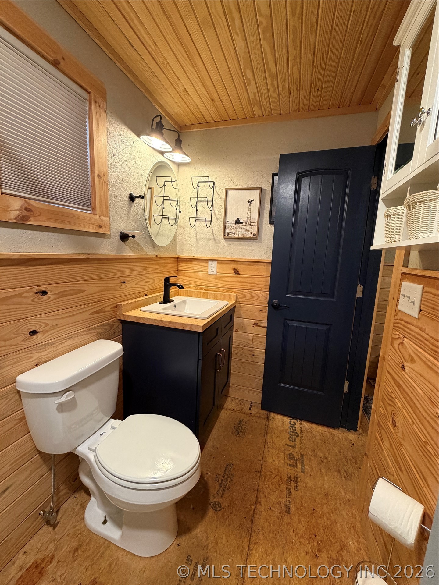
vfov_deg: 102.1
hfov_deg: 85.7
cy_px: 292
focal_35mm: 14
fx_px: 237
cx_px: 220
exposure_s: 1/60
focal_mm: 2.22
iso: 400
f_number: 2.2
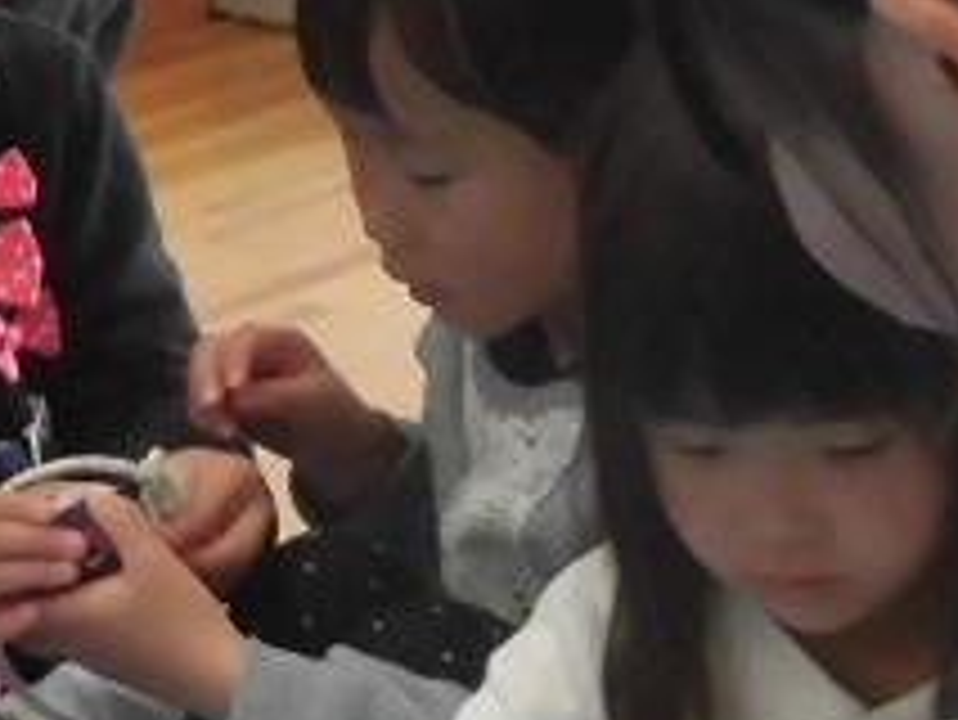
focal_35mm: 186
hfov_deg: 10.6
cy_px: 252
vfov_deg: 8.0
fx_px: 5150
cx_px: 535
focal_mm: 7.72
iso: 320
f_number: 3.8
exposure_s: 1/50
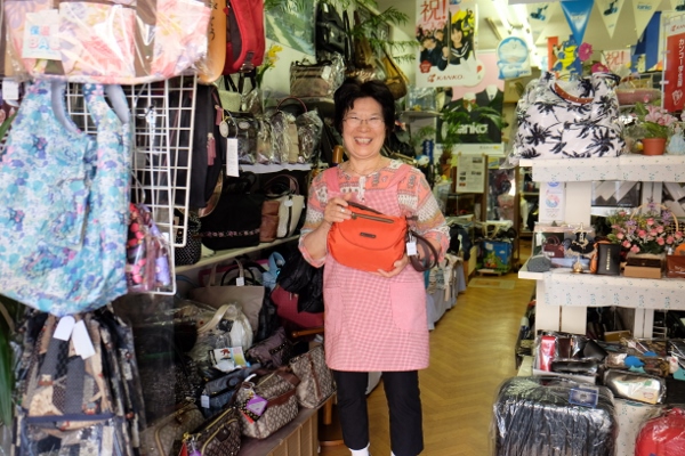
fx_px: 552
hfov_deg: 63.7
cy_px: 228
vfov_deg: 45.0
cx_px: 342
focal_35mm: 29
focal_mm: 19.6
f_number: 2.8
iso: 400
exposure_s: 1/60
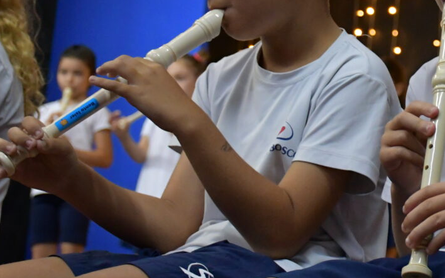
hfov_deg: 14.4
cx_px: 507
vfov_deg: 9.2
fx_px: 1709
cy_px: 14
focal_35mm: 141
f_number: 4.2
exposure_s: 1/60
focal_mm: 34
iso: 3200
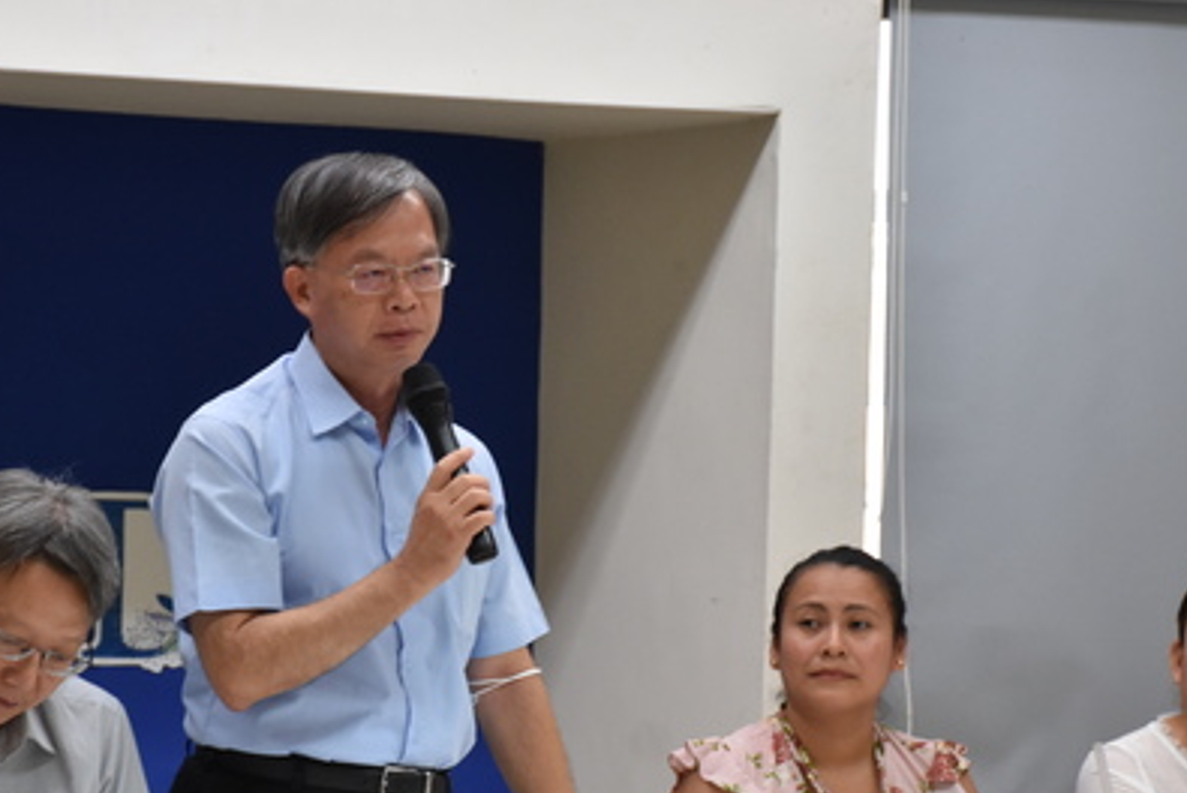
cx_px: 478
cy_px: 602
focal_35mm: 186
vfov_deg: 7.4
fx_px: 6137
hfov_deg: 11.0
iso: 800
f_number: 5
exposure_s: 1/100
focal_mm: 70
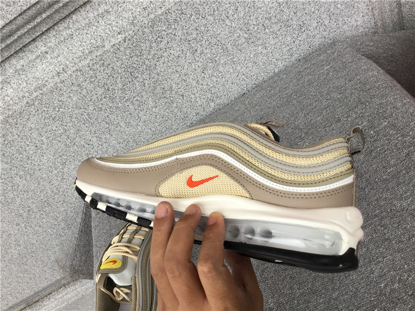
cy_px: 156
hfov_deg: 58.4
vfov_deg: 45.4
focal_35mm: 31
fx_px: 372
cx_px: 208
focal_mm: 3.3
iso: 40
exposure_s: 1/100
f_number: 2.4
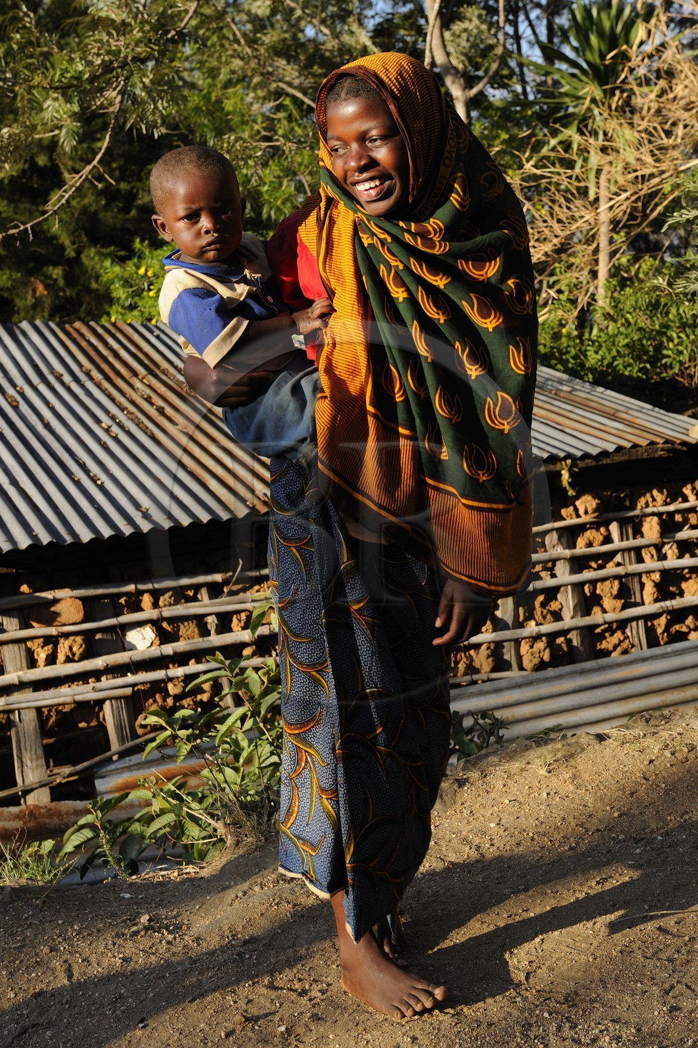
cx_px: 349
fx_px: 1600
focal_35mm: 55
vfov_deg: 36.3
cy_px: 524
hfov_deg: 24.6
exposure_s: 1/200
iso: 200
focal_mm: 55
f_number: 8
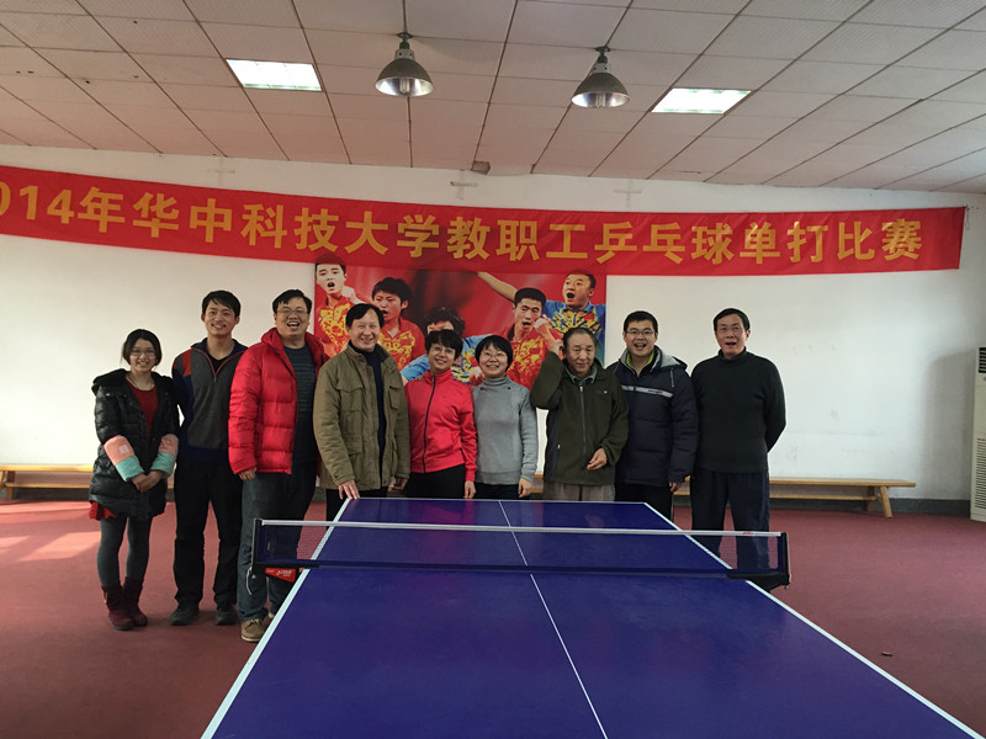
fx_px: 826
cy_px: 370
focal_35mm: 29
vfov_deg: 48.2
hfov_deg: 61.7
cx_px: 493
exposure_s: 1/33
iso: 64
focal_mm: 4.15
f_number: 2.2
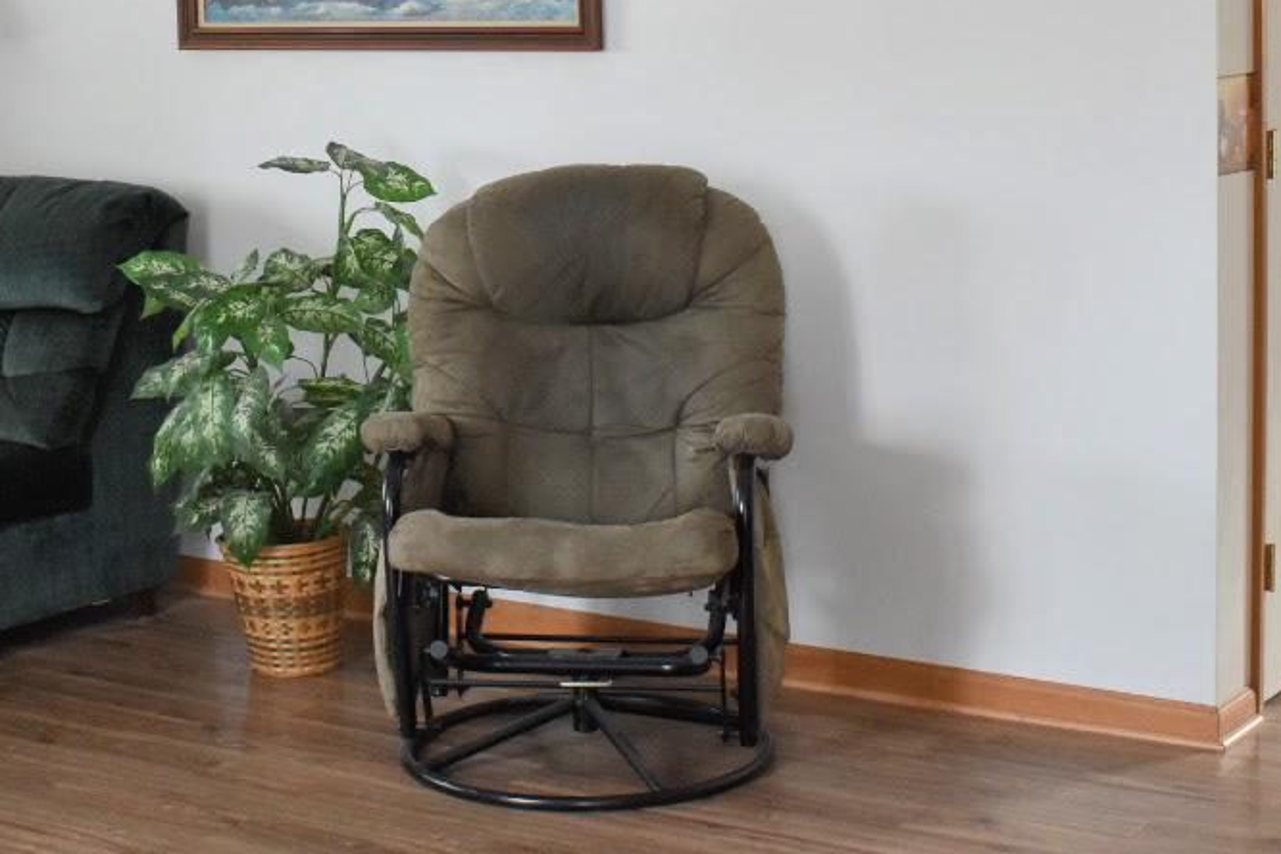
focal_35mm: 73
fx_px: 2597
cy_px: 169
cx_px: 465
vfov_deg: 18.5
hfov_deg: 27.6
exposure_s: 1/125
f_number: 3.5
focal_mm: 20
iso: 800
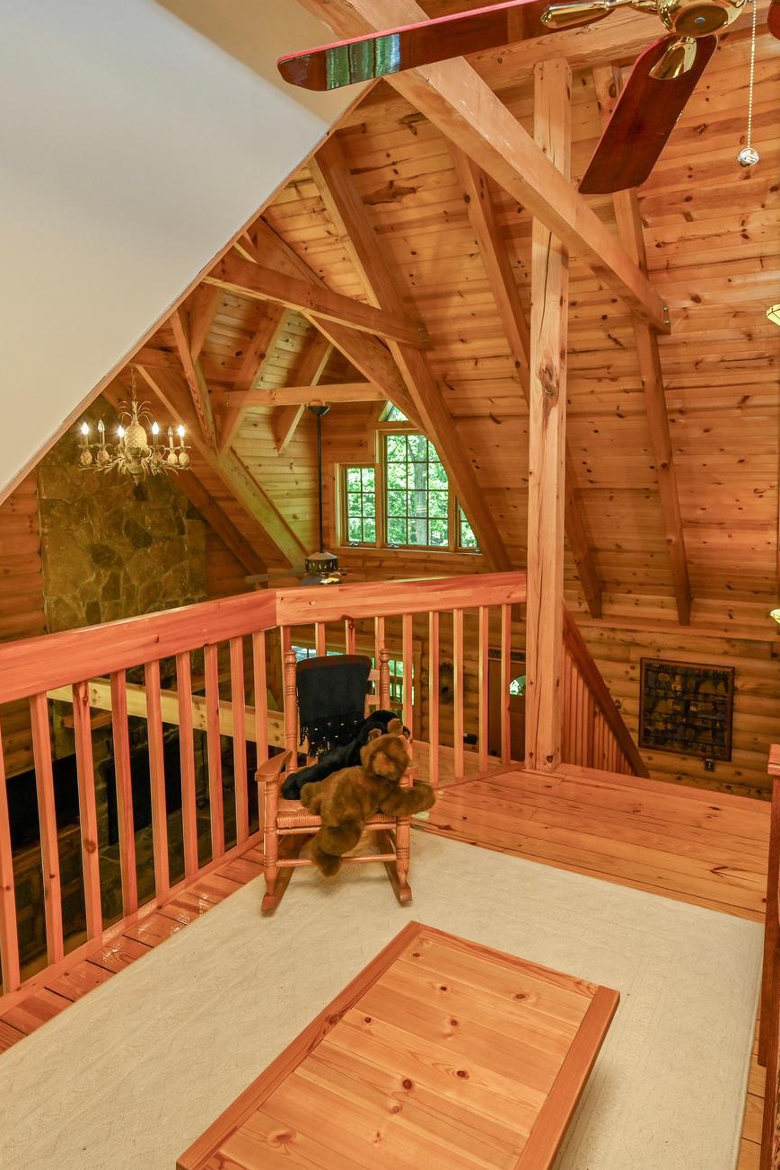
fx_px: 715
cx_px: 446
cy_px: 558
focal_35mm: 22
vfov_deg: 78.5
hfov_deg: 57.0
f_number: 5.6
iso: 800
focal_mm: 14
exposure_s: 1/100
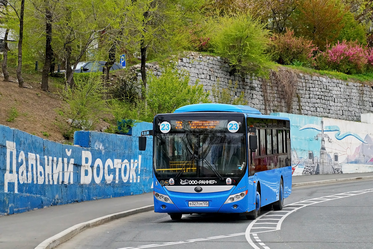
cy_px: 124
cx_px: 186
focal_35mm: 135
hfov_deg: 15.2
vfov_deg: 10.2
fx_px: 1399
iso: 800
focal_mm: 90
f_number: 5.6
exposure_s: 1/250
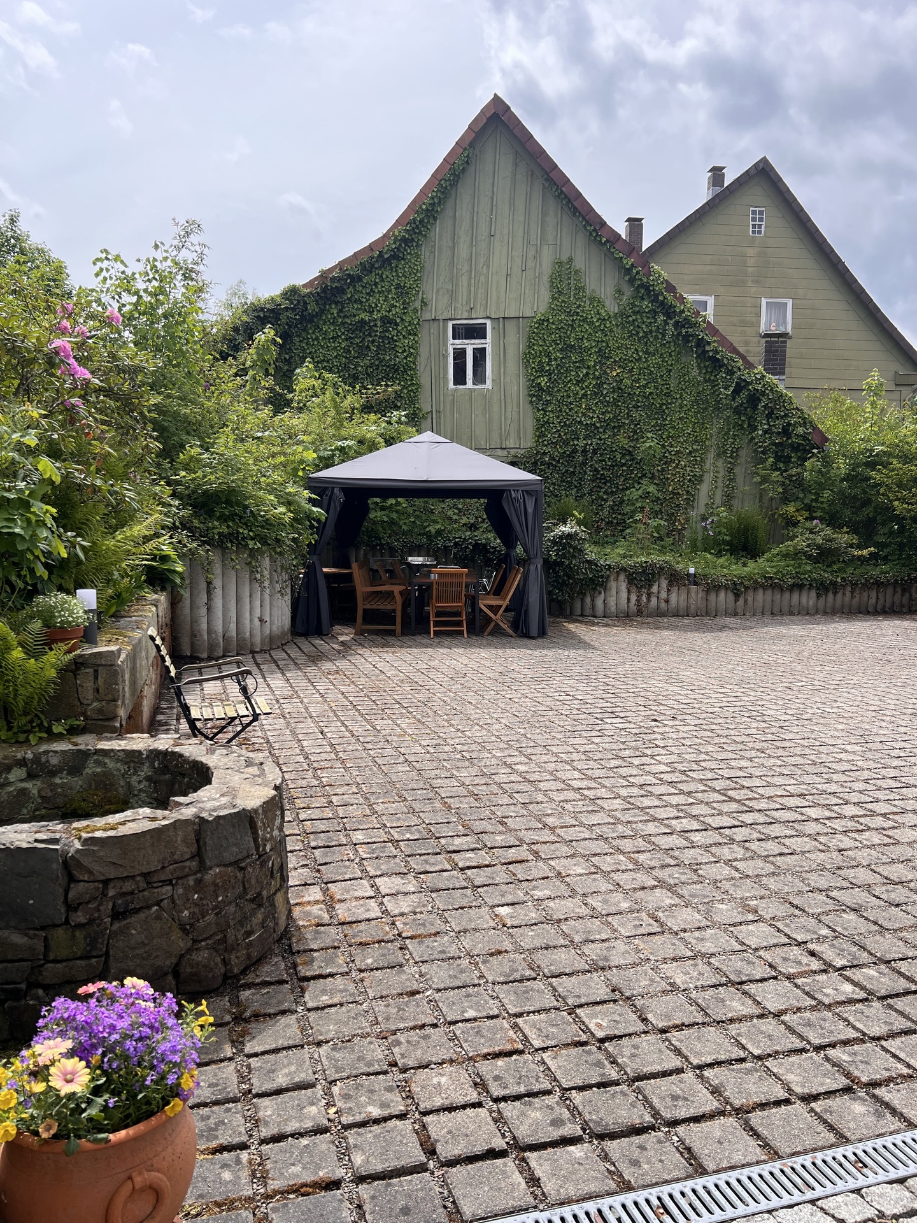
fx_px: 918
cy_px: 612
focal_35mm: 26
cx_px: 458
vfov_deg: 67.3
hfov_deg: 53.1
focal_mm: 5.7
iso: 50
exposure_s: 1/2513
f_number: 1.5
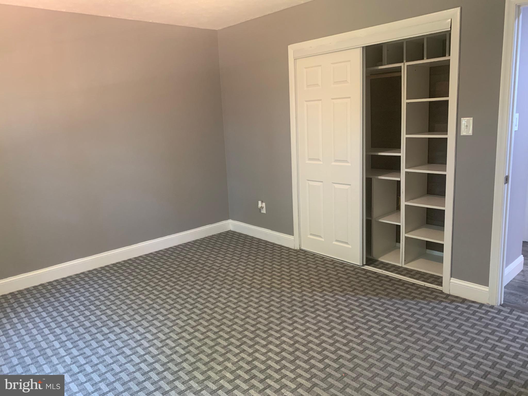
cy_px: 198
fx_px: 397
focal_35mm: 26
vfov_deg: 53.1
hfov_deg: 67.3
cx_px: 264
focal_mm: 4.25
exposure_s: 1/60
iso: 250
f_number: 1.8
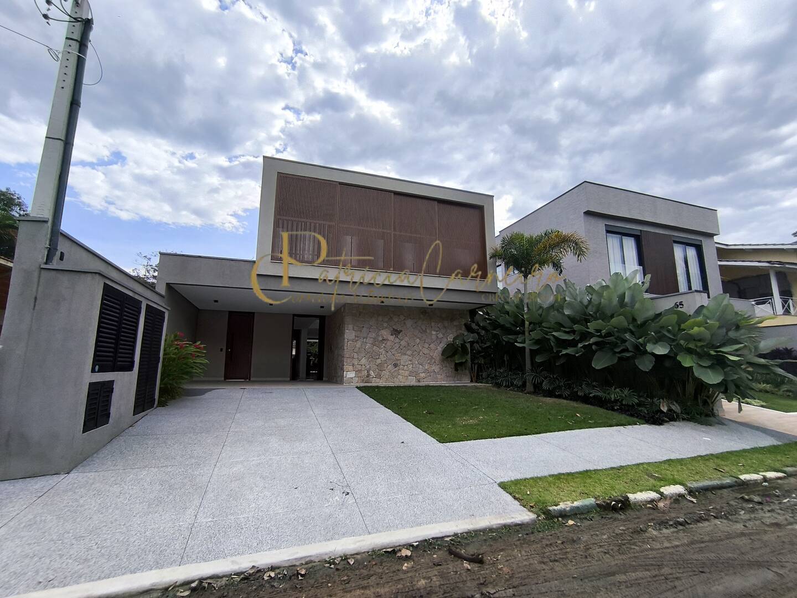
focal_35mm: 16
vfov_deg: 78.1
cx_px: 398
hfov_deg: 94.5
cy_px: 299
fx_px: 368
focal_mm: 1.65
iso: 50
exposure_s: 1/1087
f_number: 2.2
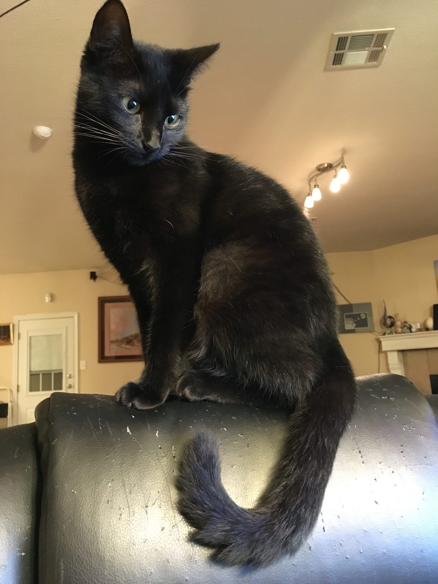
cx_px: 219
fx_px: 489
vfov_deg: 61.7
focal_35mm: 29
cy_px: 292
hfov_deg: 48.2
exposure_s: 1/15
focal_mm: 4.15
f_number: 2.2
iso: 320
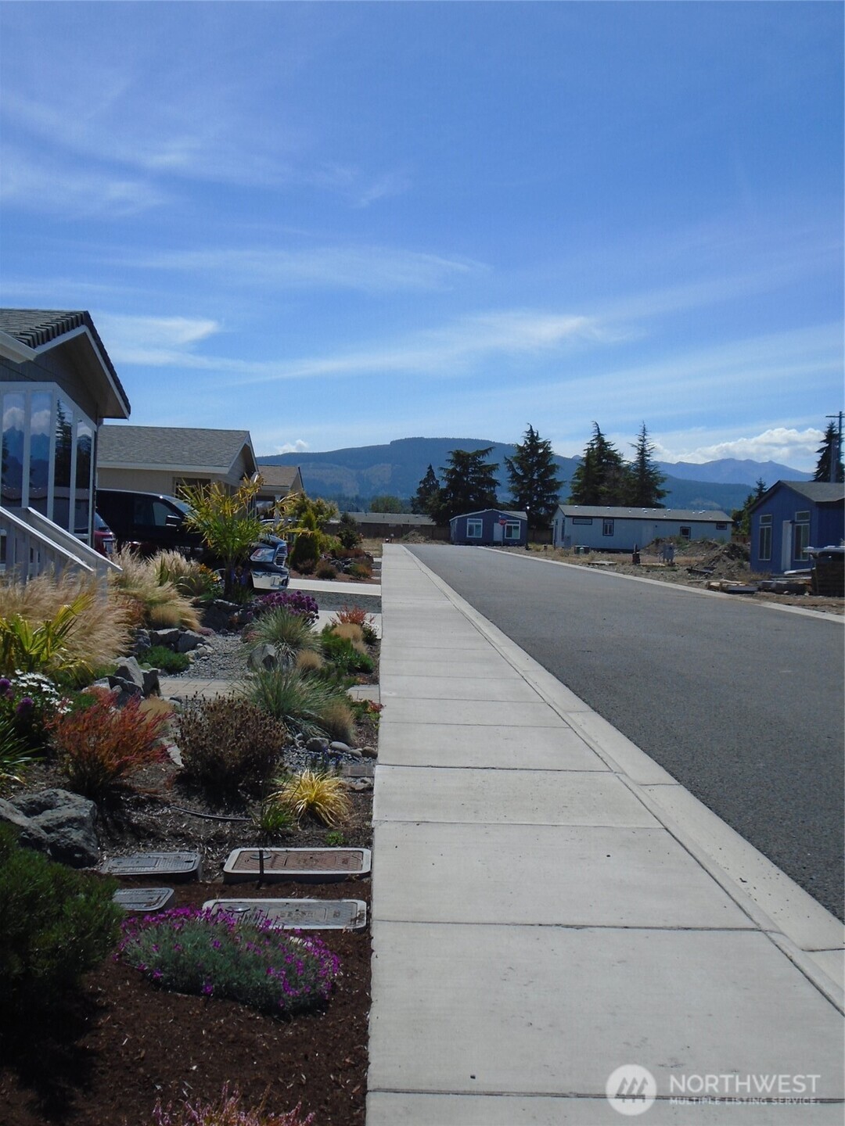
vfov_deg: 51.4
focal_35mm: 36
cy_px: 563
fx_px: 1172
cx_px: 422
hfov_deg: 39.7
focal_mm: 6.4
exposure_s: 1/320
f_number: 9.5
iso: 100
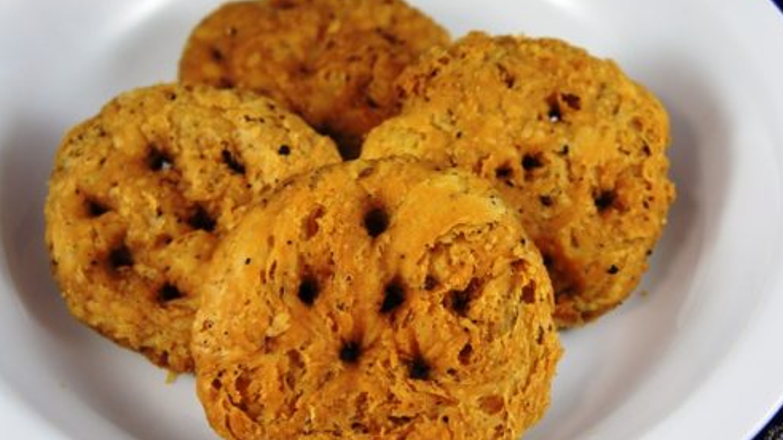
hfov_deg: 42.9
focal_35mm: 48
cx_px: 397
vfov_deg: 24.9
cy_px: 249
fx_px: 996
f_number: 4.5
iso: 250
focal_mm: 30
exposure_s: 1/50
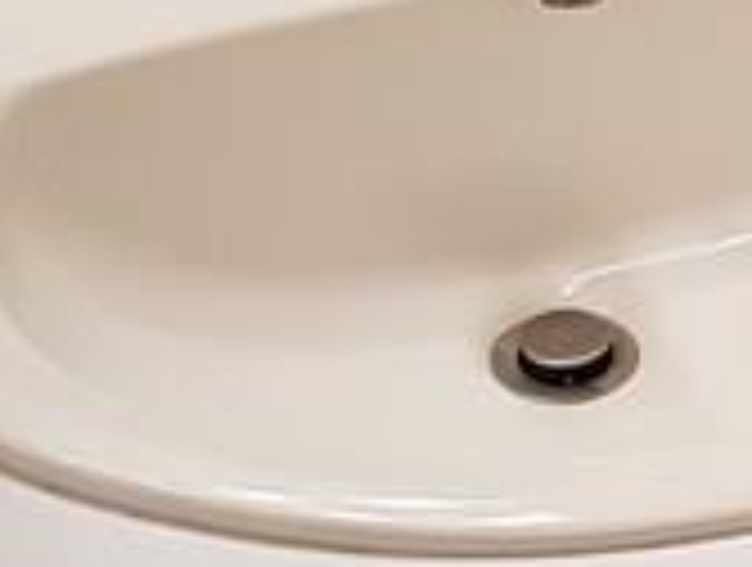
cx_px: 1653
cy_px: -22
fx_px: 3462
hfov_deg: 10.9
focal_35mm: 159
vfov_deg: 9.3
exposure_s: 1/60
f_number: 1.7
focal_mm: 4.2
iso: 100
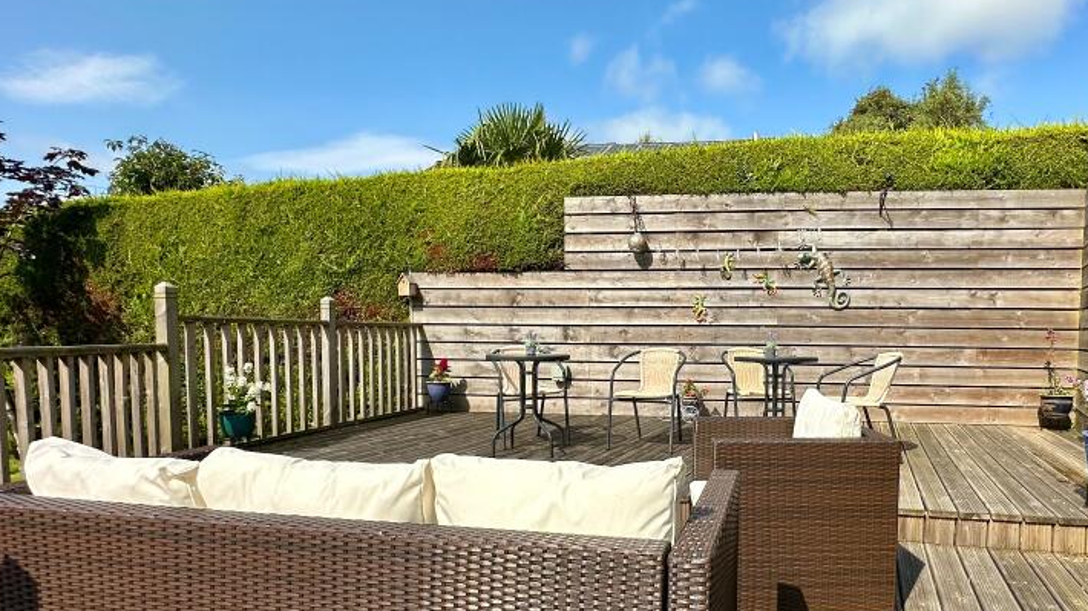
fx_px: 635
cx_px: 687
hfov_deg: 79.6
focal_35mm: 22
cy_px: 372
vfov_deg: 51.0
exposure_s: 1/1795
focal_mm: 2.22
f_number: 2.2
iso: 50
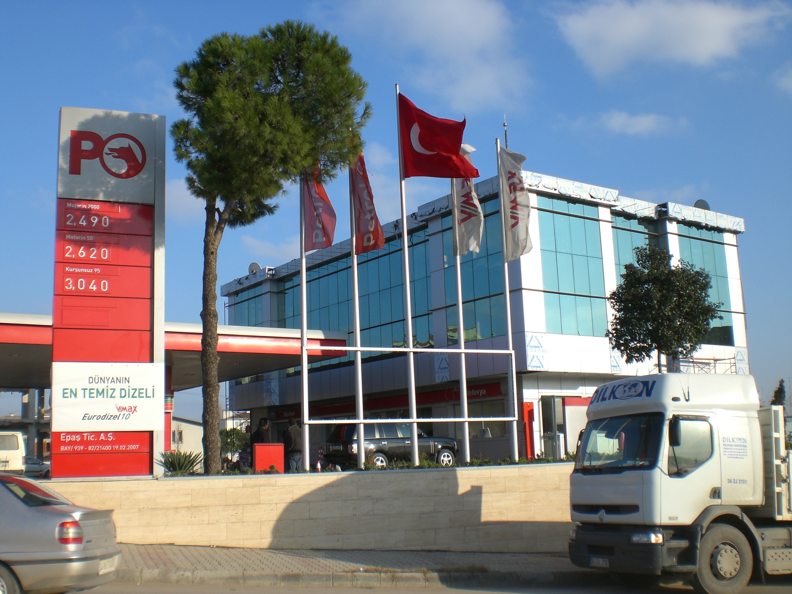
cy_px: 297
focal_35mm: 38
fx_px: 869
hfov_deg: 49.0
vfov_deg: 37.7
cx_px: 396
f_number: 4.4
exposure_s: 1/400
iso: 50
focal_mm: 6.3
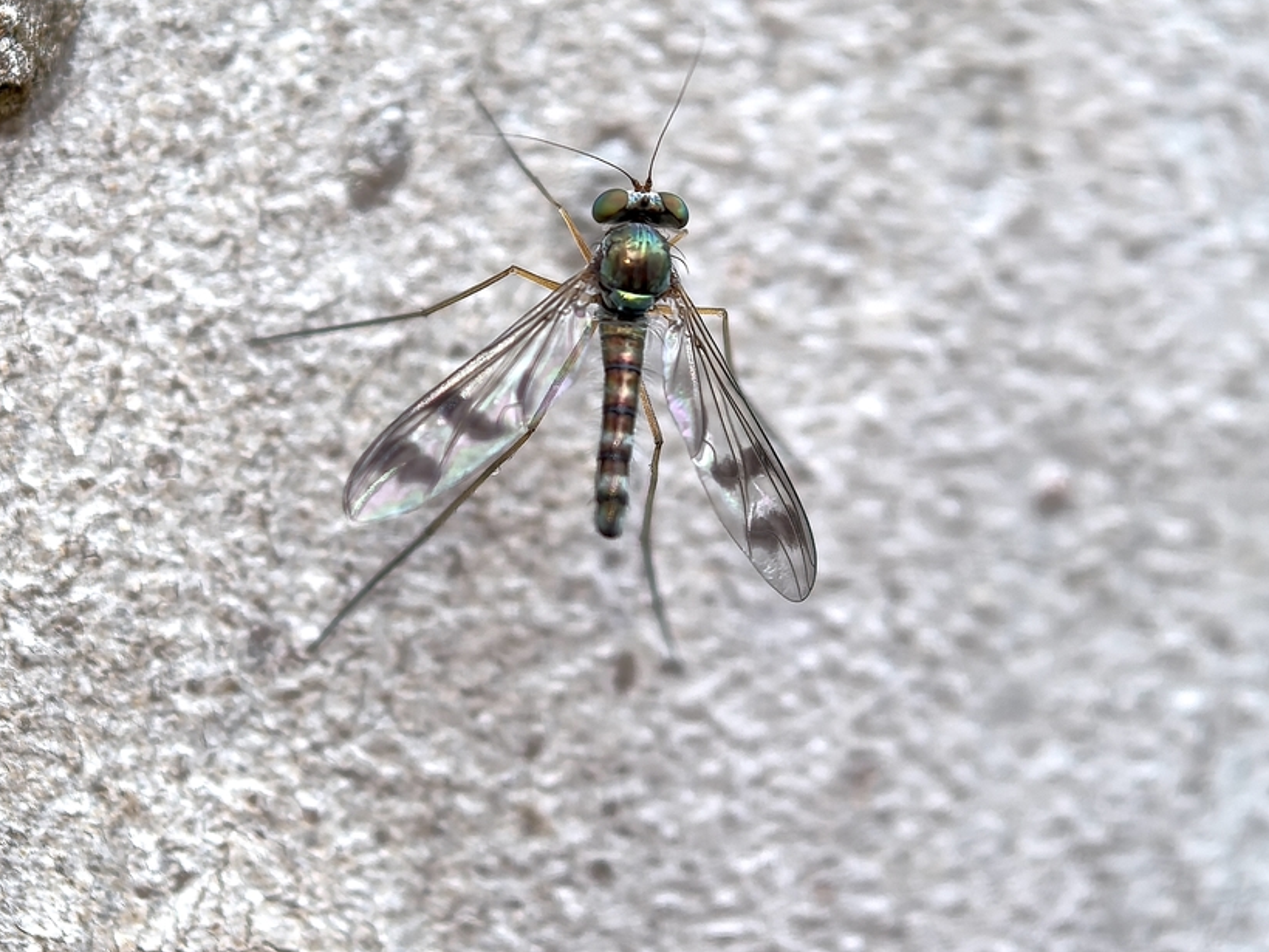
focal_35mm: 132
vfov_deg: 11.2
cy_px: 365
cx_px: 658
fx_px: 4839
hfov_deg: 14.9
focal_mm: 15
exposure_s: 1/156
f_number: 2.1
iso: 50
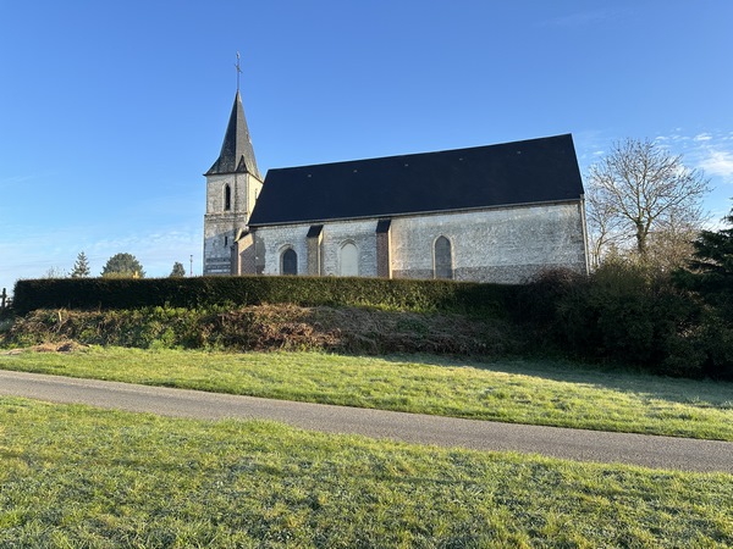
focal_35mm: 24
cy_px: 274
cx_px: 366
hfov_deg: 71.6
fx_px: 508
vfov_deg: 56.8
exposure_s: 1/1339
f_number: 1.78
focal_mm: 6.86
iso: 80
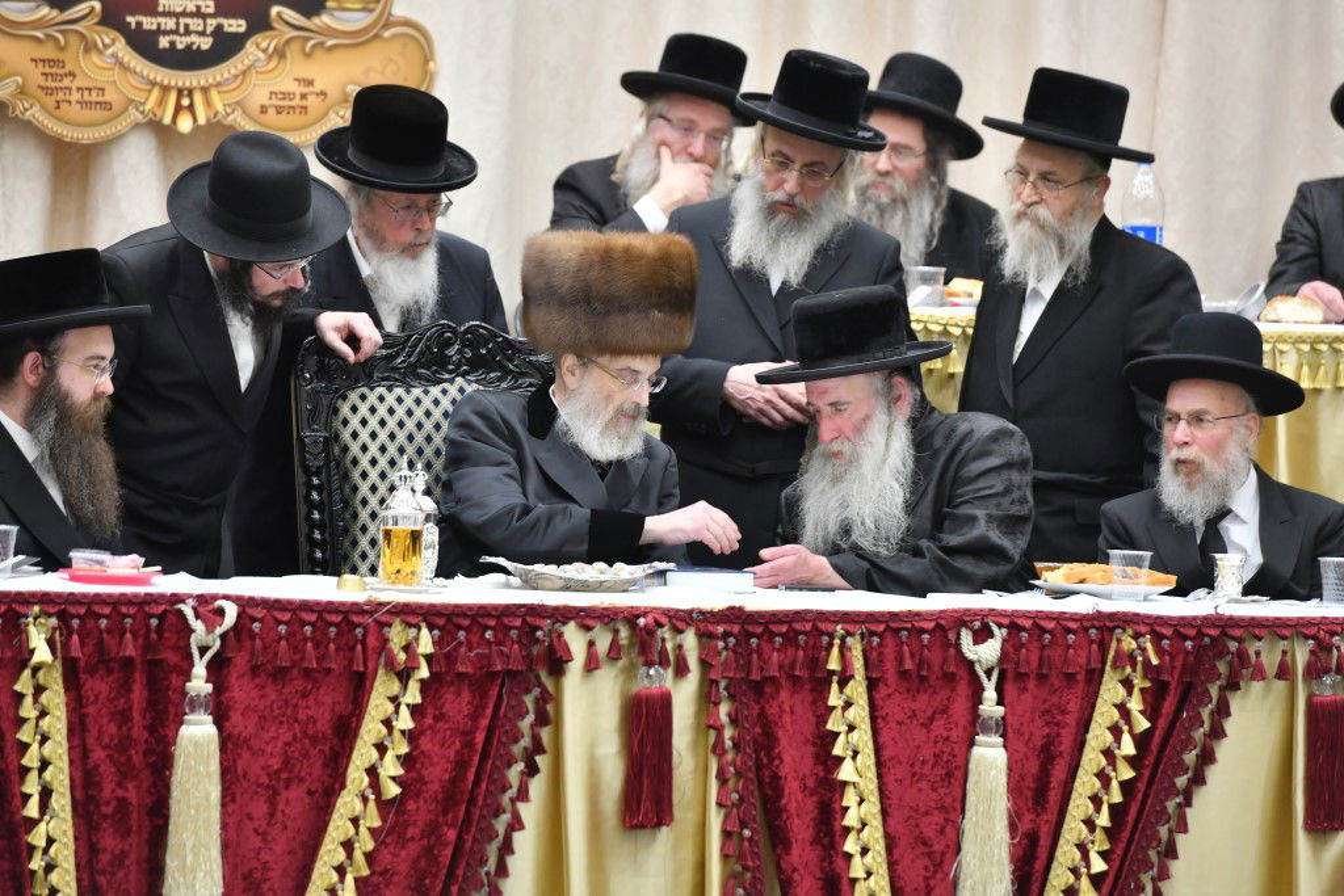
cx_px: 672
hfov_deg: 10.3
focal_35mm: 200
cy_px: 448
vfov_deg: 6.9
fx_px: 7467
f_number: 5.6
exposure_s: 1/125
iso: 1250
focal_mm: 200
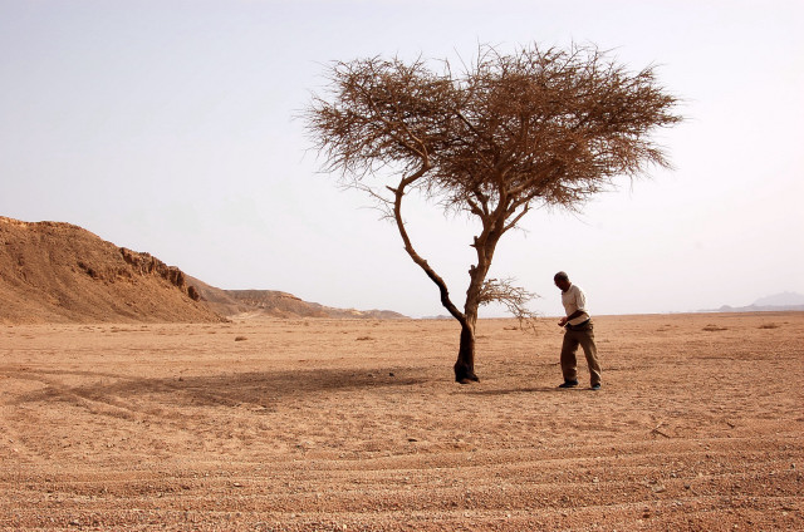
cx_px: 402
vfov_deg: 36.7
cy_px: 266
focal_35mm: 36
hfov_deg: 53.2
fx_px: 802
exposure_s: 1/500
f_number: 11
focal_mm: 24
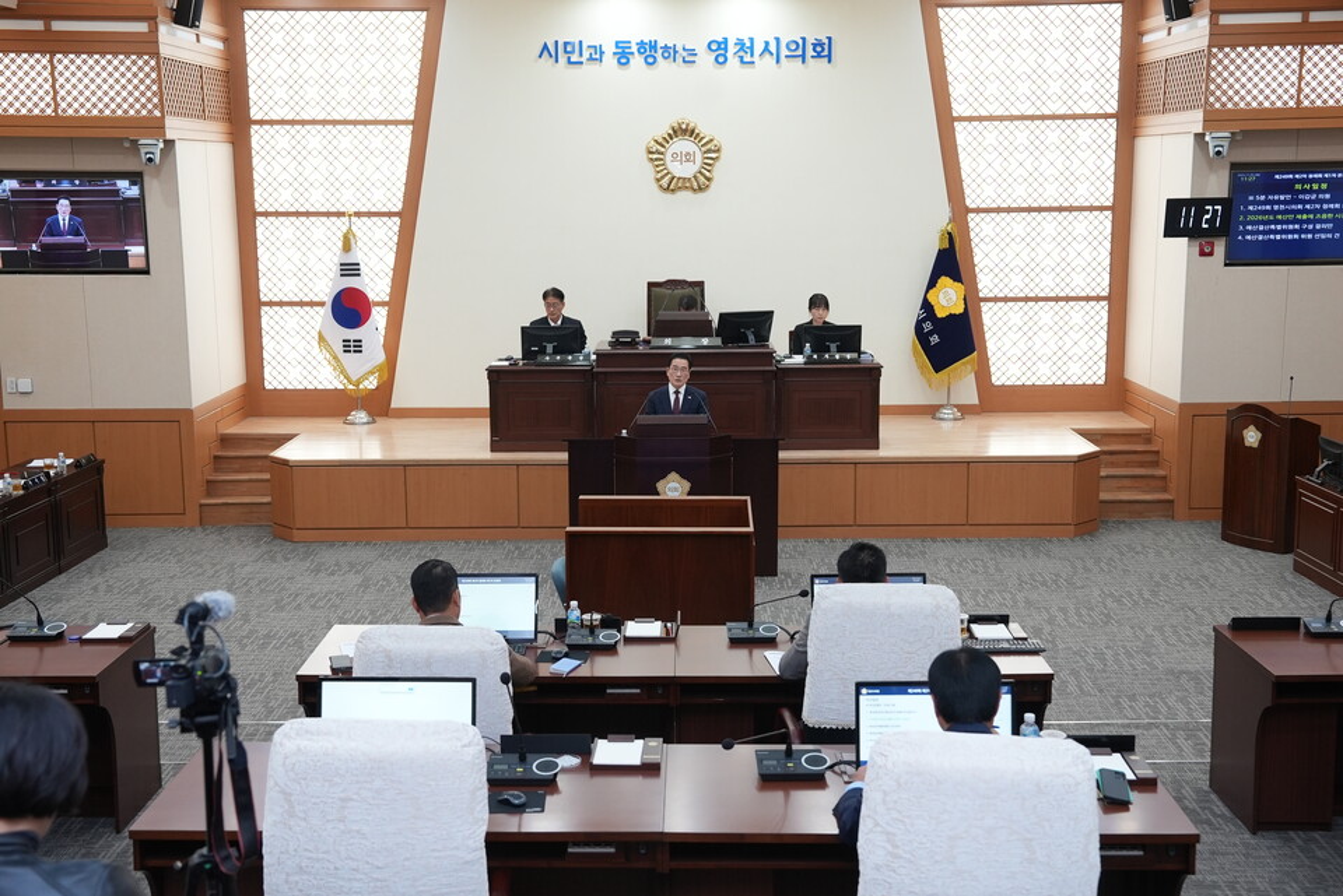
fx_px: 1642
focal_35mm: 44
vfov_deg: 30.5
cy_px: 448
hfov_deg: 44.5
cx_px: 672
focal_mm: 44
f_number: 4.5
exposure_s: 1/200
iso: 2500
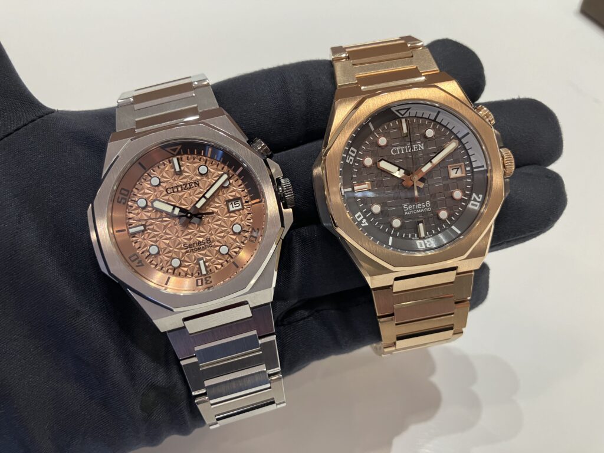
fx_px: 489
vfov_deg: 49.7
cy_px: 226
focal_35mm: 28
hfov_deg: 63.4
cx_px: 302
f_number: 1.8
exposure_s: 1/60
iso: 64
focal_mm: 3.99
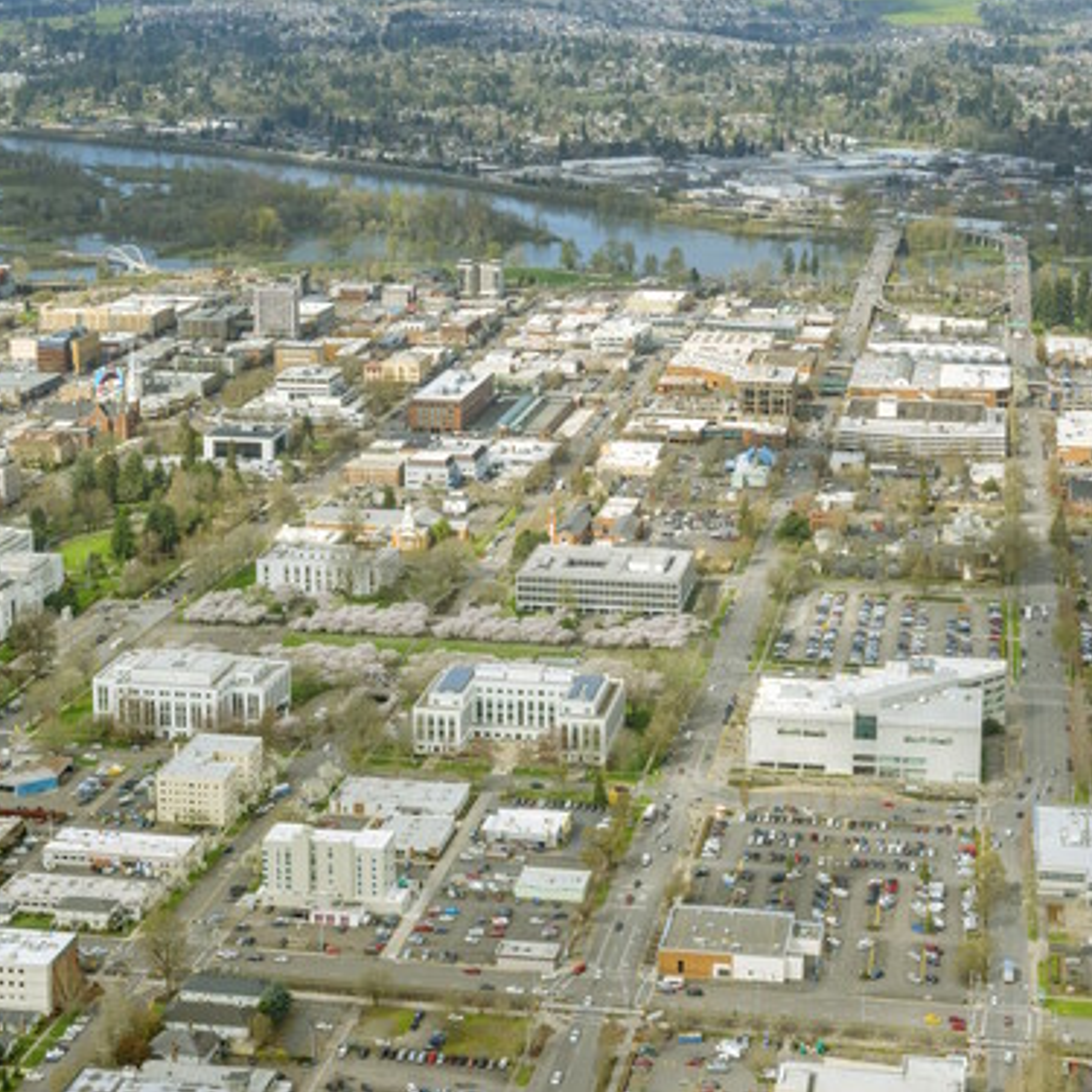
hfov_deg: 27.7
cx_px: 552
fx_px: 2213
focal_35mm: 62
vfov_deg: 27.7
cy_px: 542
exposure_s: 1/640
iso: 640
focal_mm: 48
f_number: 16
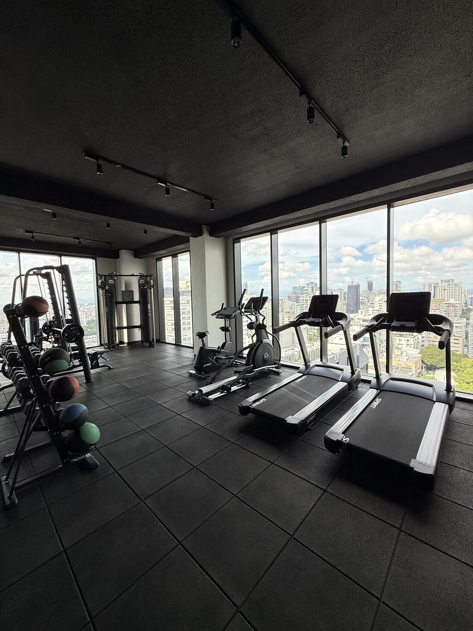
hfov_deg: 85.7
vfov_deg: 102.1
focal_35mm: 14
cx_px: 236
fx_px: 255
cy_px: 316
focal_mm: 2.22
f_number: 2.2
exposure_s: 1/408
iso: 64
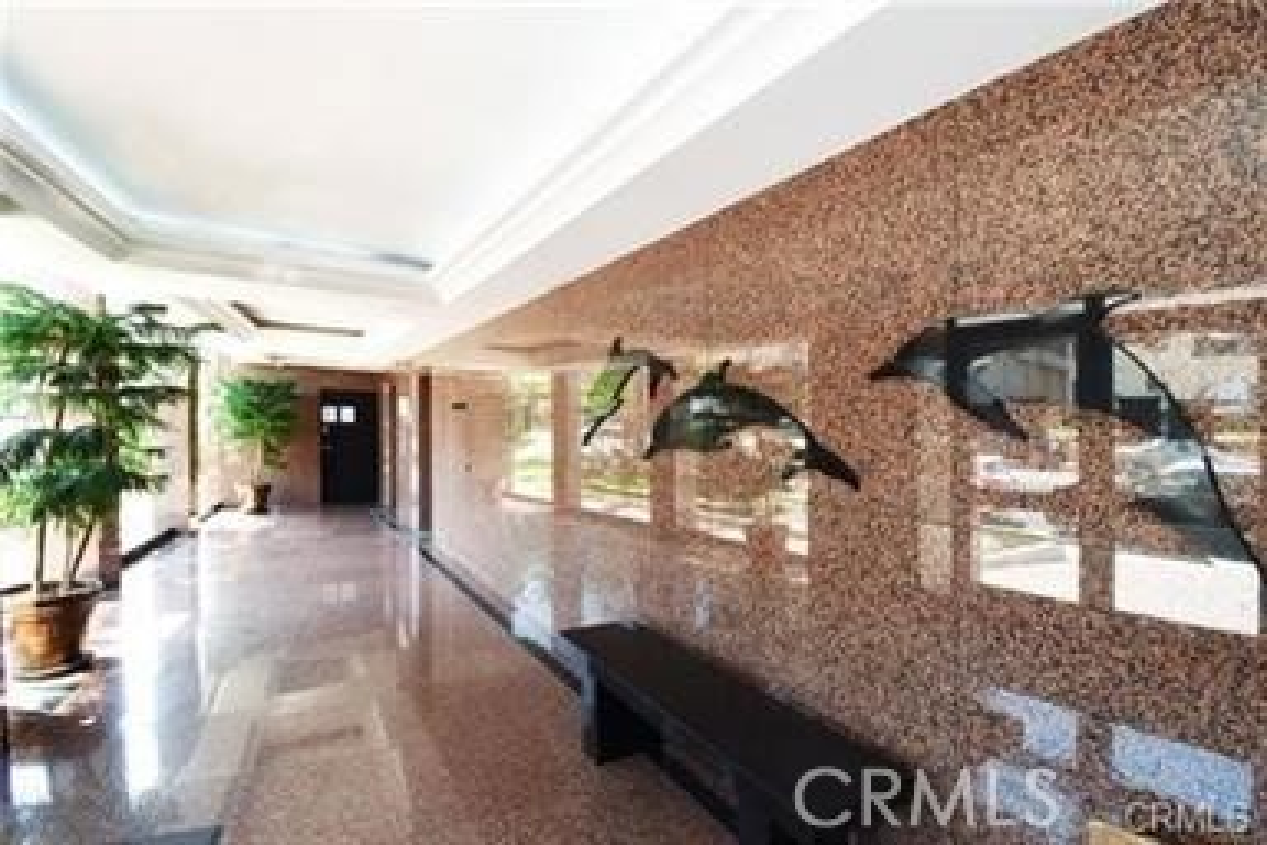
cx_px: 634
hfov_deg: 100.4
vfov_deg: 77.3
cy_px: 422
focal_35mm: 15
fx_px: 528
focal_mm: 10
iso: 1000
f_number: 8
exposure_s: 1/60
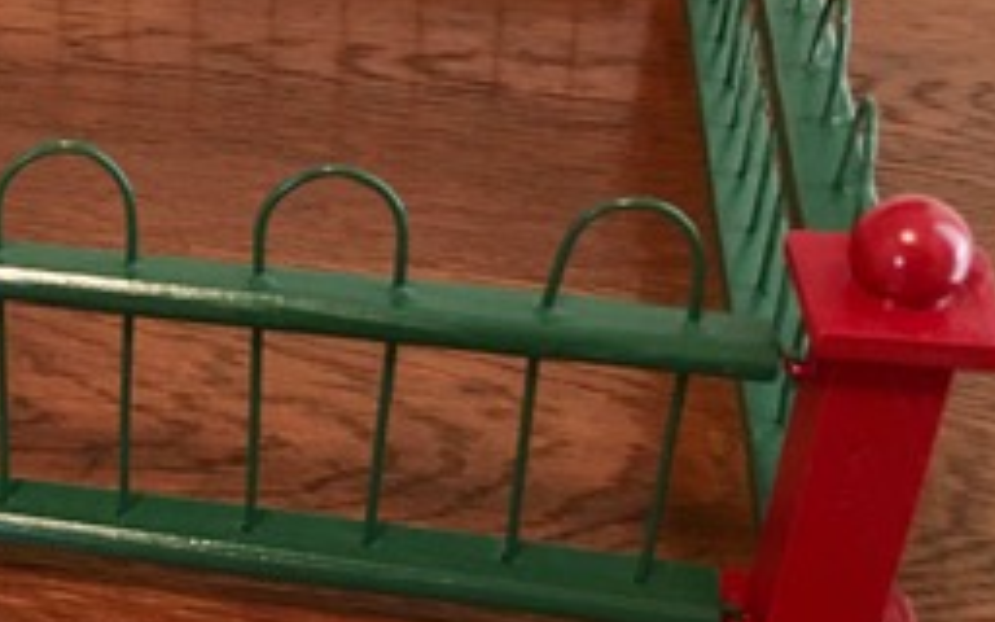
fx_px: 2088
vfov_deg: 16.8
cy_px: 148
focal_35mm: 77
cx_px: -89
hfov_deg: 25.0
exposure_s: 1/8
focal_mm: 4.15
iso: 100
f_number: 2.2
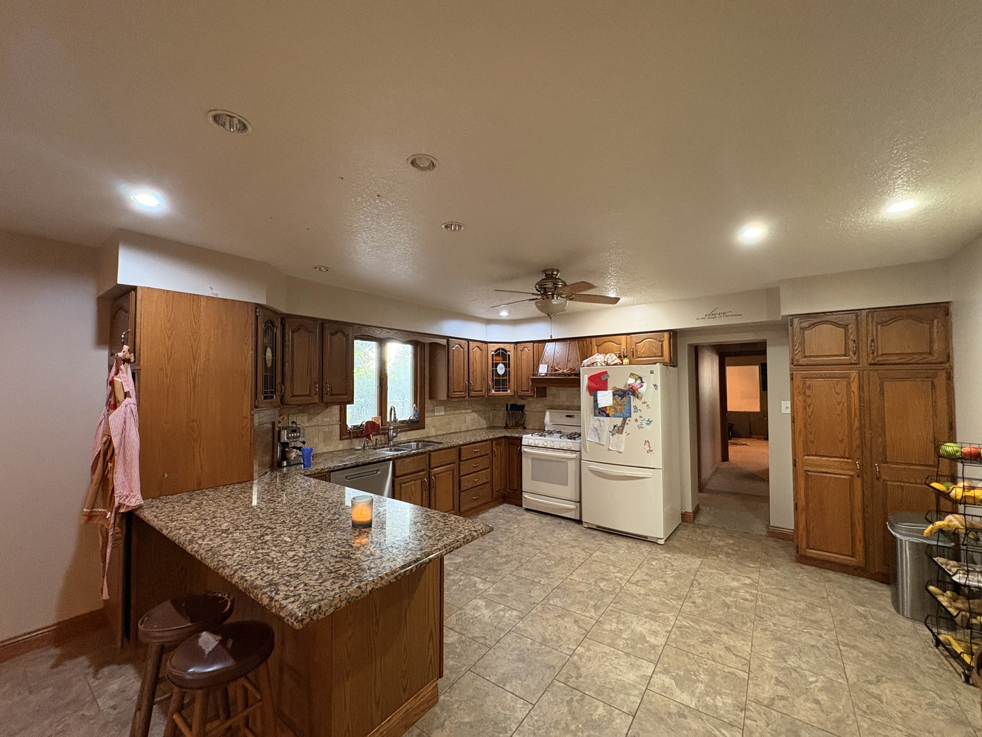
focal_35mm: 14
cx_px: 491
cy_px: 368
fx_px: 397
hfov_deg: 102.1
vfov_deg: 85.7
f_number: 2.2
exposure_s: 1/60
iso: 400
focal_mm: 2.22
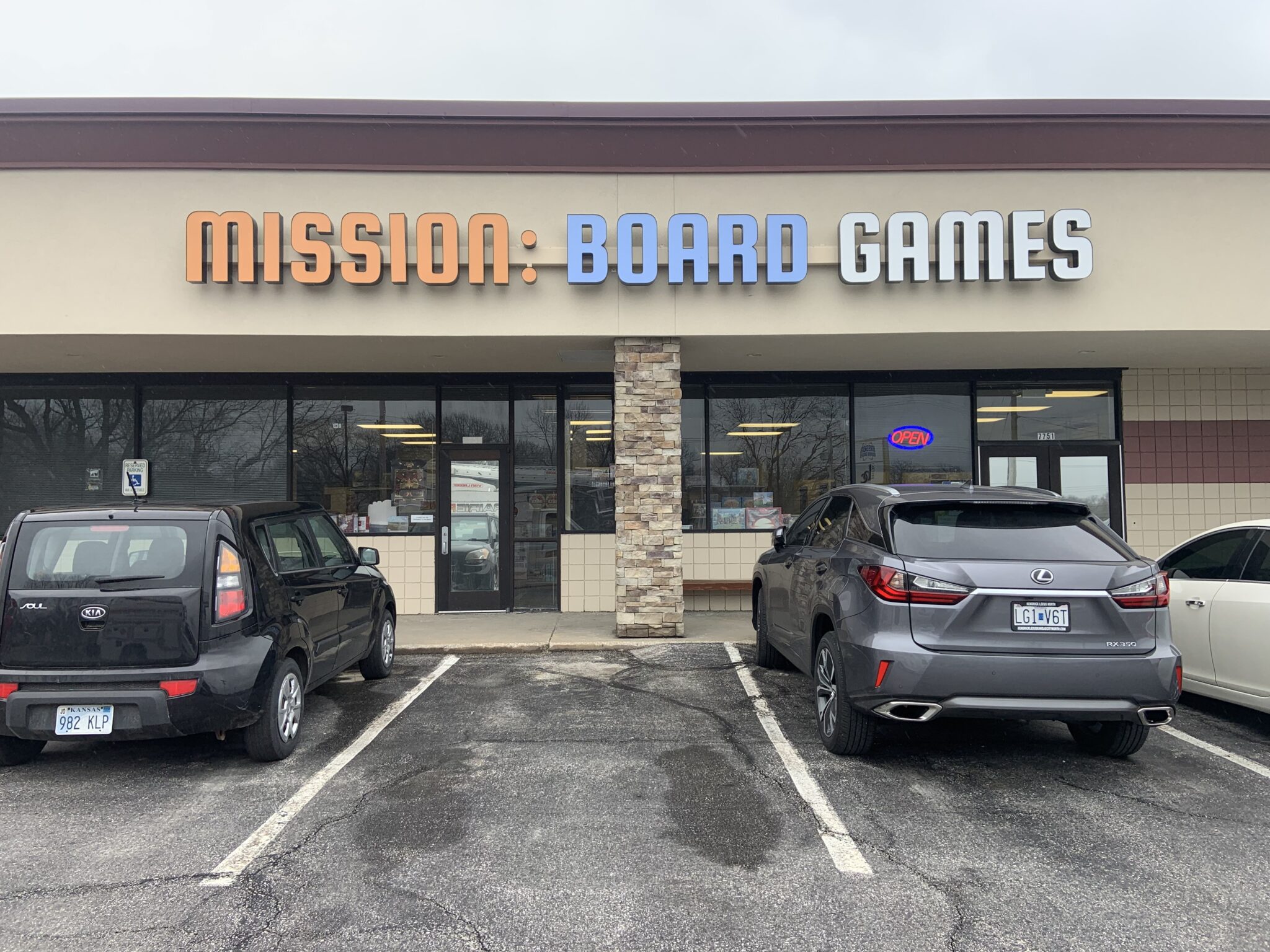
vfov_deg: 53.1
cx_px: 635
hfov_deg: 67.3
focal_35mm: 26
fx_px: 954
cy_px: 476
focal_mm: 4.25
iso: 25
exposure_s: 1/389
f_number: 1.8
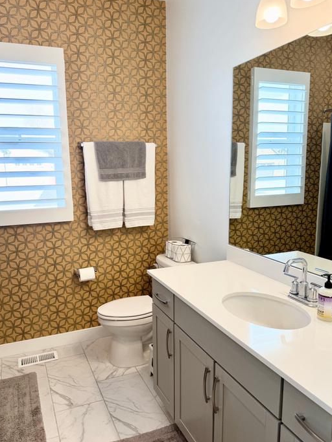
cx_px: 150
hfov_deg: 51.3
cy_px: 225
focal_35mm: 27
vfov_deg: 65.3
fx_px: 345
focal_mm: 6.76
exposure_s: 1/184
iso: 100
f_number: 1.78
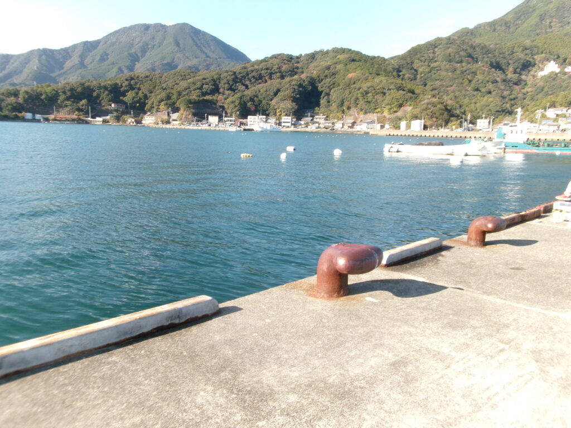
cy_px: 214
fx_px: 462
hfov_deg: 63.4
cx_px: 286
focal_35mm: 28
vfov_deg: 49.7
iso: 100
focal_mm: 5.1
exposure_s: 1/38
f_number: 10.8
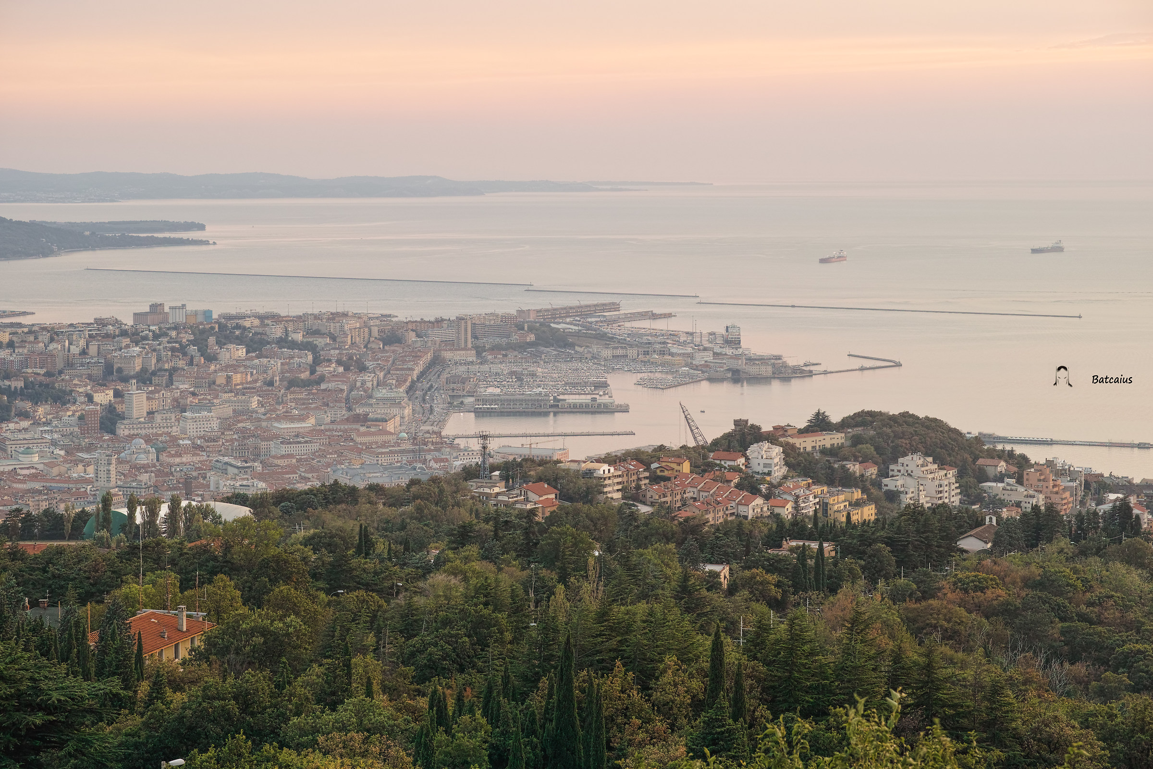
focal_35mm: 75
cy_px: 384
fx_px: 2402
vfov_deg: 18.2
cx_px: 576
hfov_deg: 27.0
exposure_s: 1/25
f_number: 6.3
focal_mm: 50
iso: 100
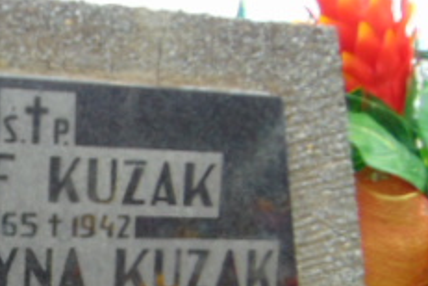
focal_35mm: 72
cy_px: 319
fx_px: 856
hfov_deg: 26.0
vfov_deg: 18.2
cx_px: -39
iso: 80
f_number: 3
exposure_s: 1/60
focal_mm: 4.5
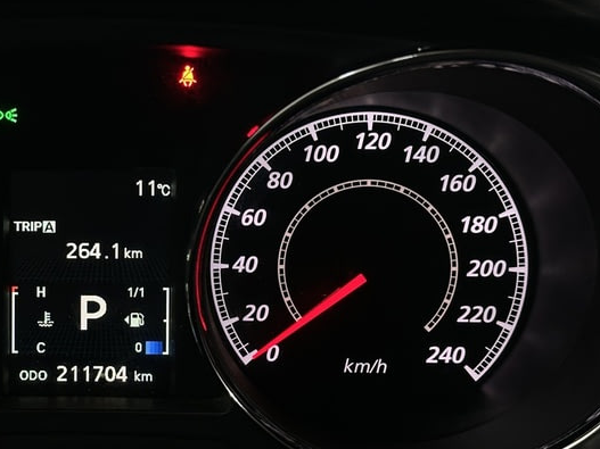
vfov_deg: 18.0
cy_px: 232
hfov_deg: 23.4
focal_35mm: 82
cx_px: 96
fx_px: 1421
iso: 160
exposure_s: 1/50
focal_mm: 6.86
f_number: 1.78
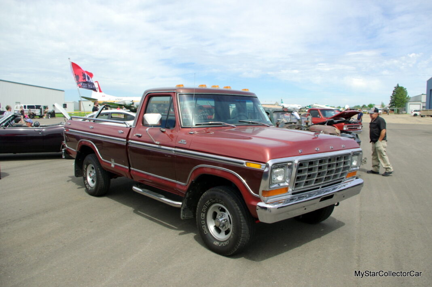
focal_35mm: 27
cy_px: 144
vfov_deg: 47.8
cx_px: 216
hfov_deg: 67.4
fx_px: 324
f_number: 7.1
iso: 100
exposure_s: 1/400
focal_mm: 18
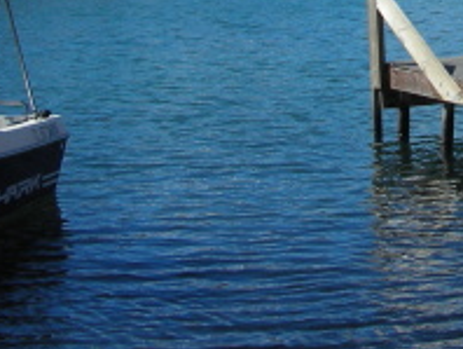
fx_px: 1540
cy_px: -176
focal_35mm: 115
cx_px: 578
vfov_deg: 12.3
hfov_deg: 16.3
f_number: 8.5
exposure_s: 1/115
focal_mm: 5.8
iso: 50
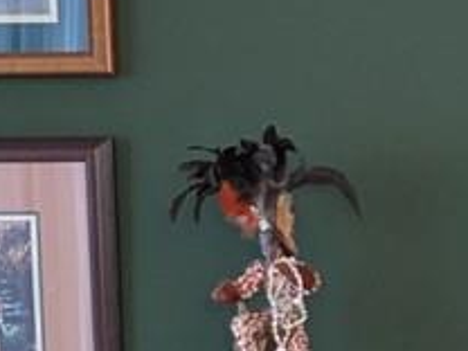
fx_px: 2812
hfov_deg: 8.6
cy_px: 486
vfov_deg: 7.1
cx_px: 1177
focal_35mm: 208
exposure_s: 1/24
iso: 85
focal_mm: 4.38
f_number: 1.73
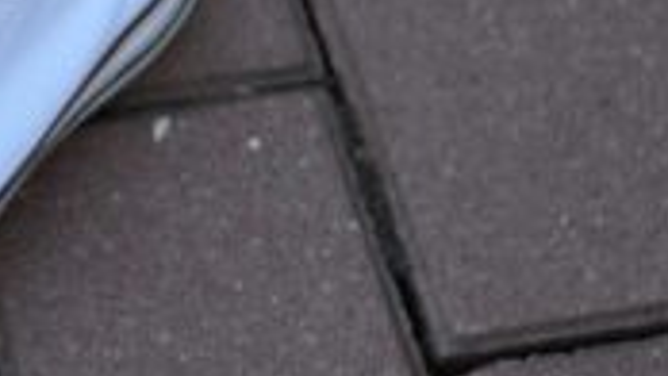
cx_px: -326
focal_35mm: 271
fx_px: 4802
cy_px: -46
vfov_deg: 4.5
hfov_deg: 7.8
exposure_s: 1/500
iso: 100
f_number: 1.8
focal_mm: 50
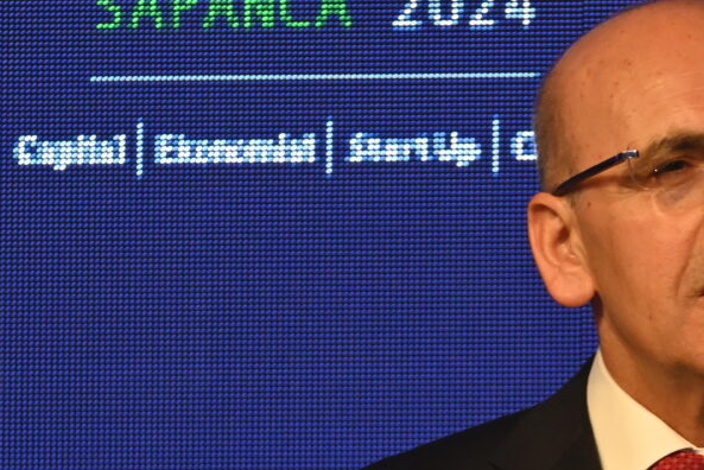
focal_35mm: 604
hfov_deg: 3.4
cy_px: 588
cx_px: 695
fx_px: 11817
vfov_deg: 2.3
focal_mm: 140
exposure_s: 1/125
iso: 1250
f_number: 7.1
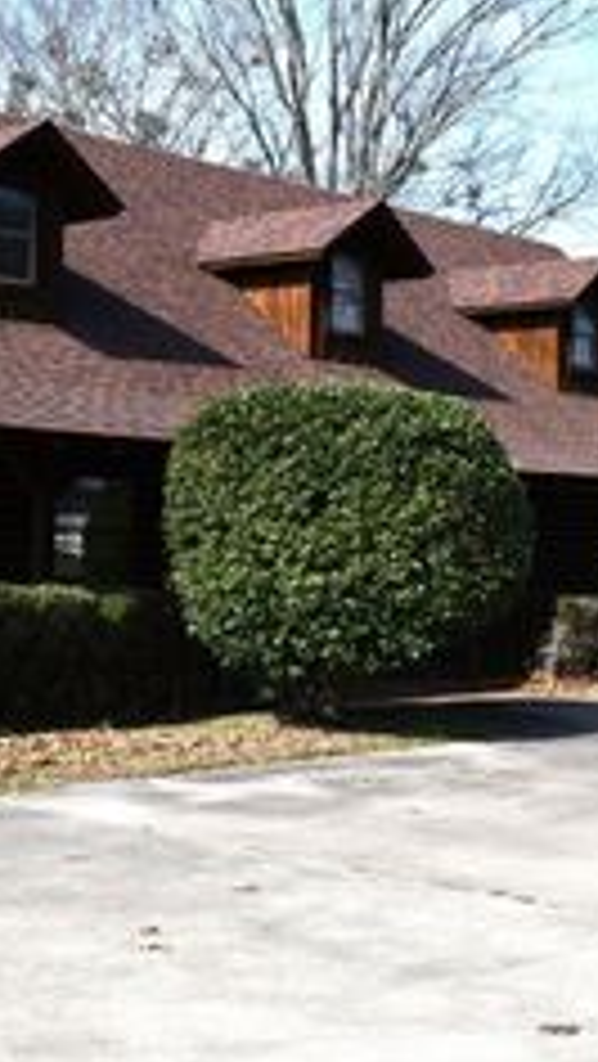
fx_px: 1689
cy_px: 380
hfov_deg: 19.8
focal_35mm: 60
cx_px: 99
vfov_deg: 34.6
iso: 100
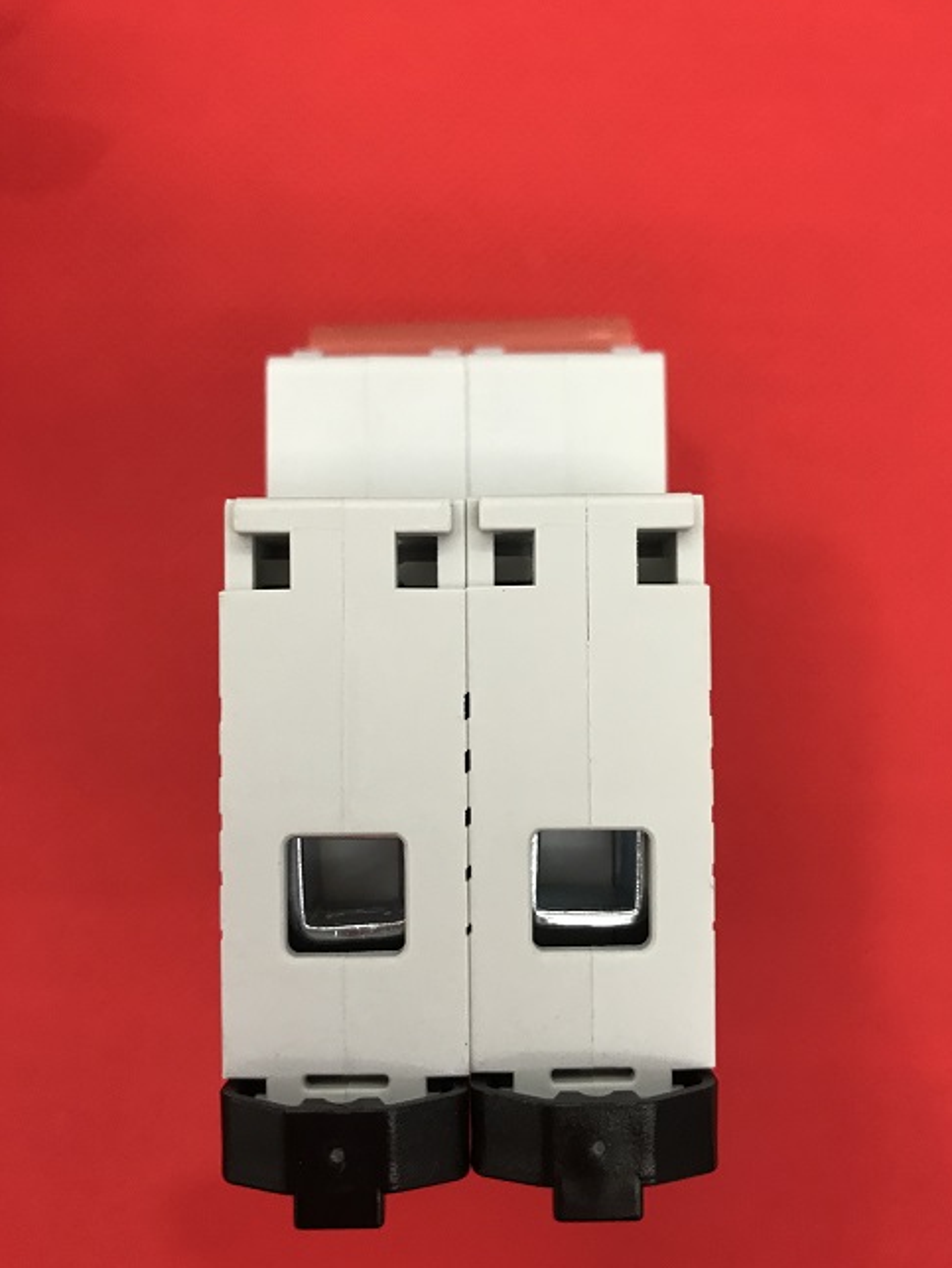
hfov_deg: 48.3
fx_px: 1062
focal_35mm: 29
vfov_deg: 61.6
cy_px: 651
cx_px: 491
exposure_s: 1/17
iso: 40
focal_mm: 3.99
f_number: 1.8
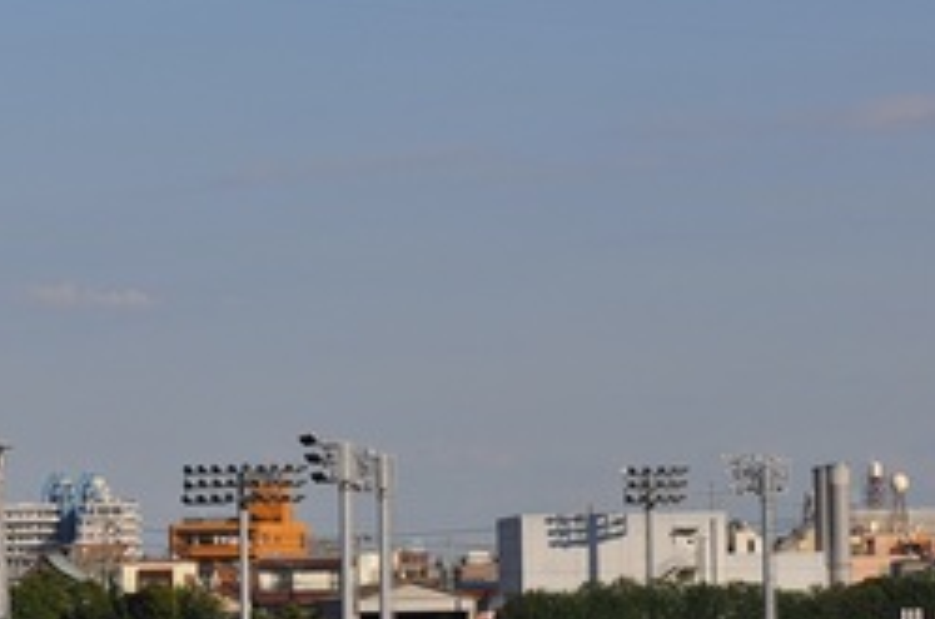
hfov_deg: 9.5
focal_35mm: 217
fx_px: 5625
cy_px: 291
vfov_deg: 6.3
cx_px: 327
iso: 320
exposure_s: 1/1250
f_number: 9
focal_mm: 90
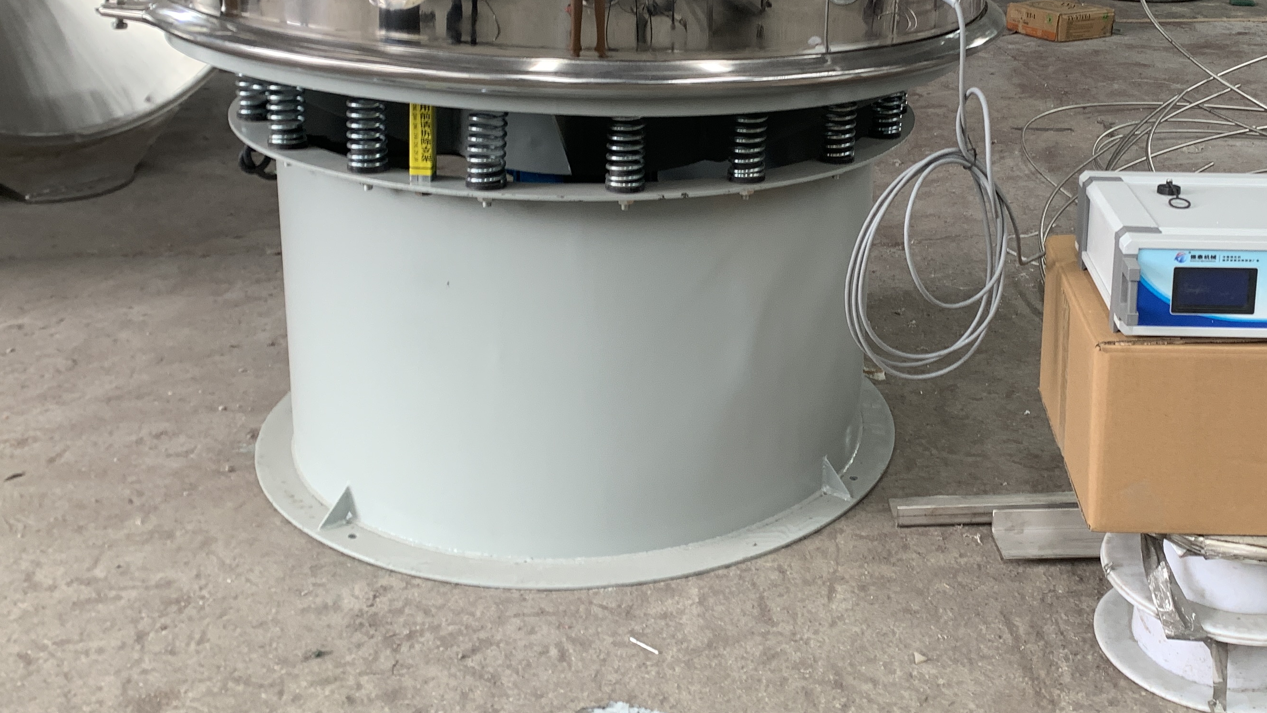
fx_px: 1445
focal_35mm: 43
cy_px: 220
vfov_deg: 27.5
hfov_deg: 46.9
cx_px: 807
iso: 80
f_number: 1.8
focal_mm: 4.25
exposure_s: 1/50
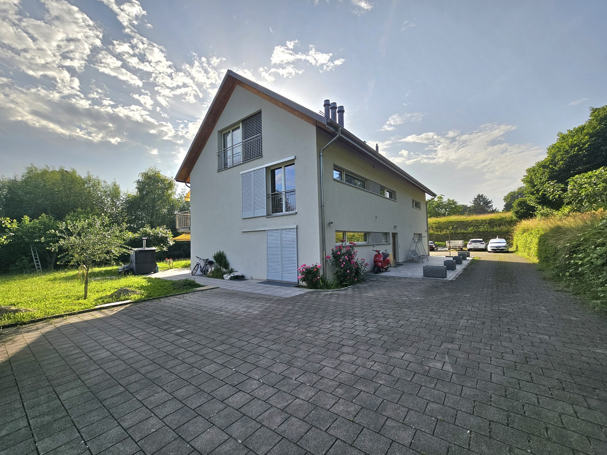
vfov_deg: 89.9
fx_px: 228
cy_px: 228
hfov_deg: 106.2
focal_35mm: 13
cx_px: 304
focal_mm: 2.2
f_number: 2.2
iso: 50
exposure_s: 1/1667
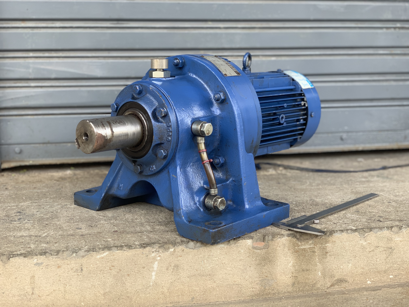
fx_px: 614
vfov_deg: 28.0
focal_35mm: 52
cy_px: 154
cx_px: 204
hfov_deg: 36.8
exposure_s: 1/122
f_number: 2.4
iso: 50
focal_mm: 6
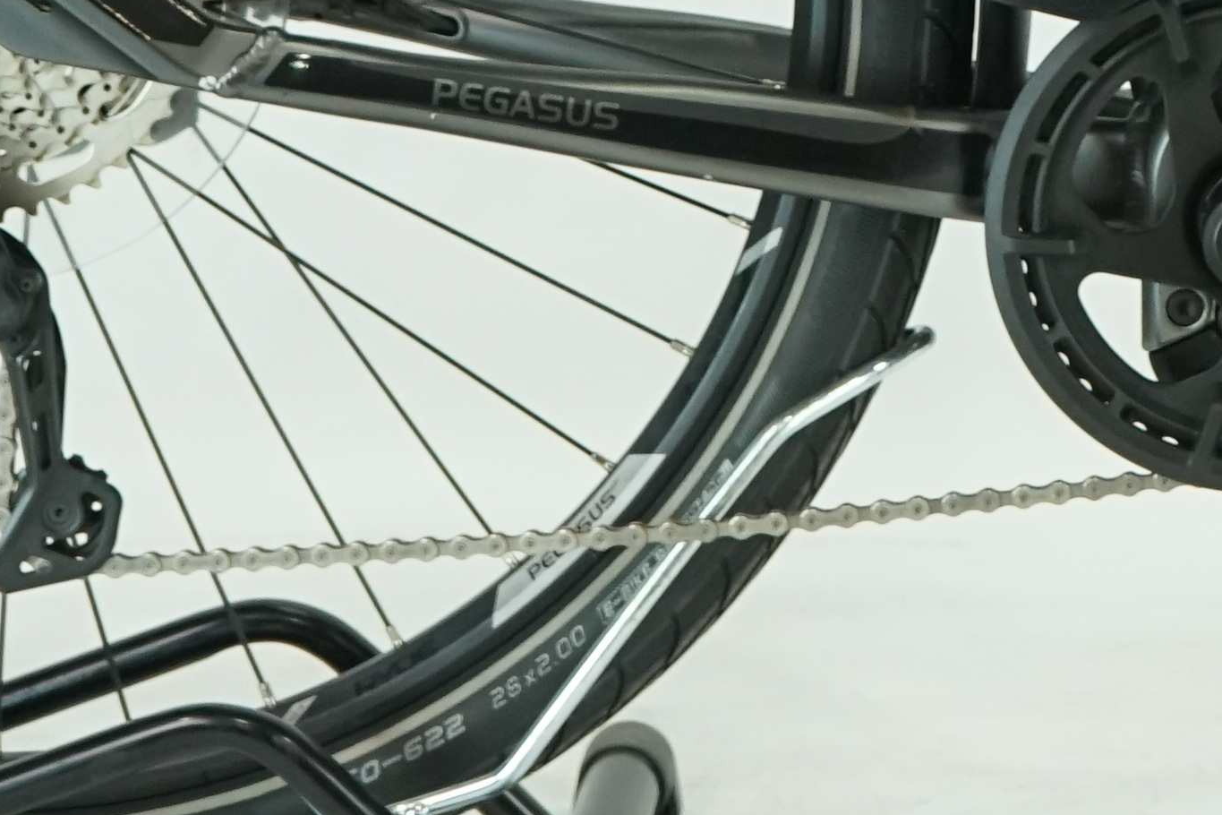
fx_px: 7908
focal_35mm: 233
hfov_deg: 8.7
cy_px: -623
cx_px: 1537
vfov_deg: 5.8
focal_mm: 53
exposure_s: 1/200
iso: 1600
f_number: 5.6
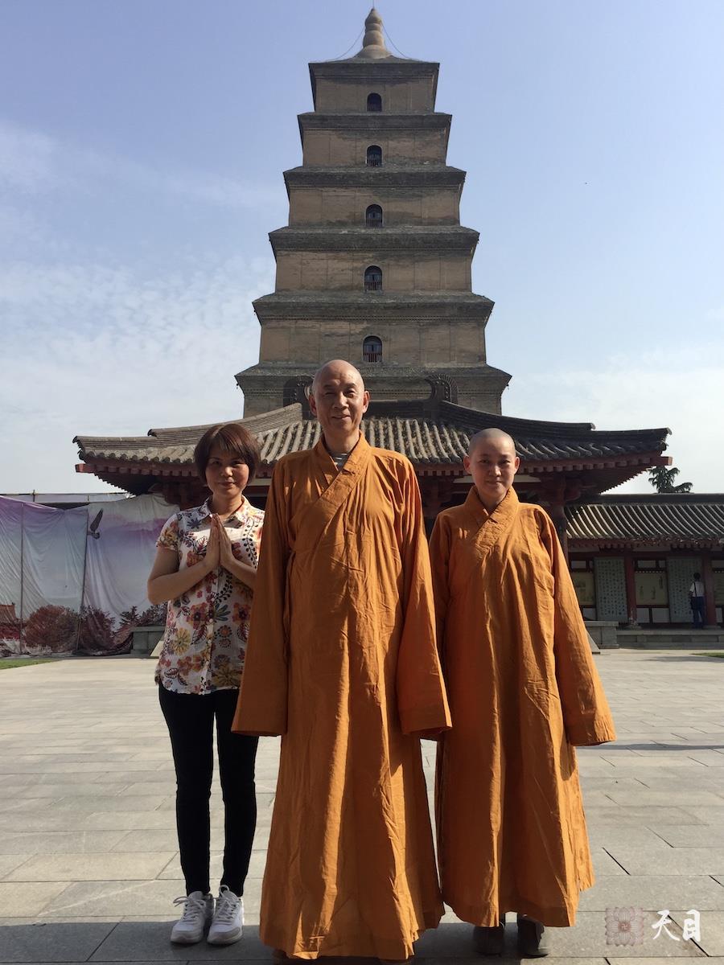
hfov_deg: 48.2
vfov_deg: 61.7
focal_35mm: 29
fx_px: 809
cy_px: 482
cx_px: 362
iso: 32
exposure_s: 1/1647
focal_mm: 4.15
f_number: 2.2
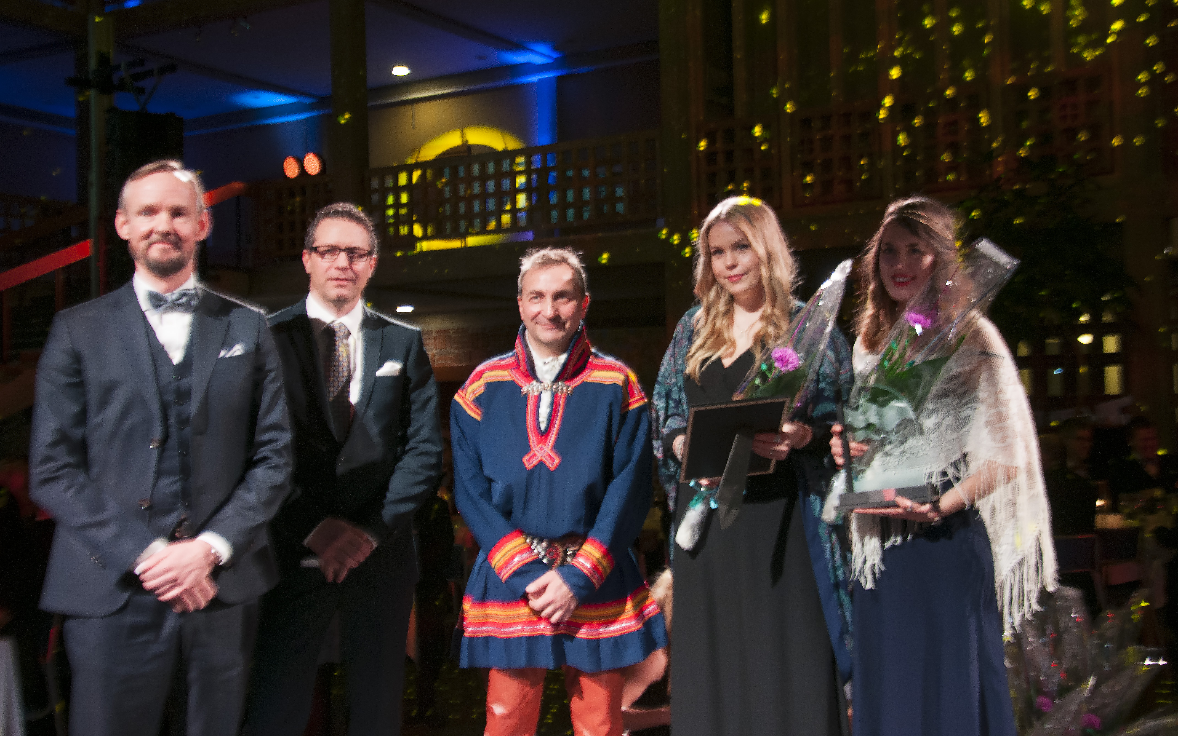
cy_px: 347
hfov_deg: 43.5
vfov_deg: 28.0
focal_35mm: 46
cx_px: 589
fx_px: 1477
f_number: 4.2
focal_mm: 30
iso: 320
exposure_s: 1/15
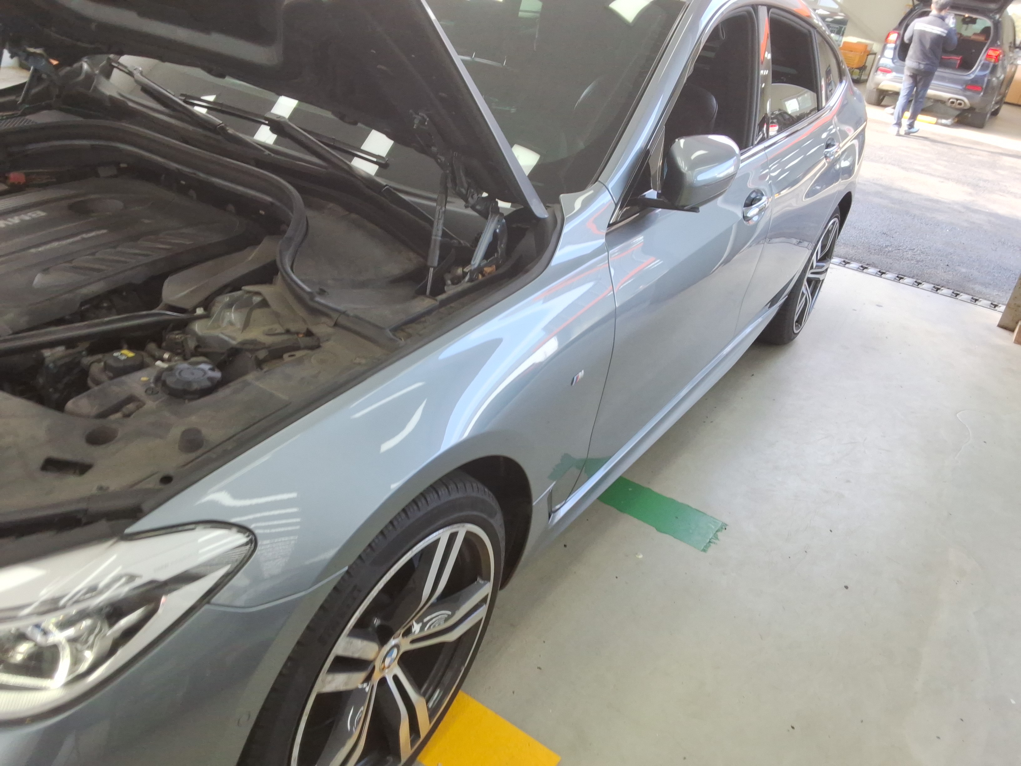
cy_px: 383
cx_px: 510
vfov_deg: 49.7
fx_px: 826
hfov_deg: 63.4
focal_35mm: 28
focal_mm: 2.91
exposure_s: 1/120
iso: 45
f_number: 1.9
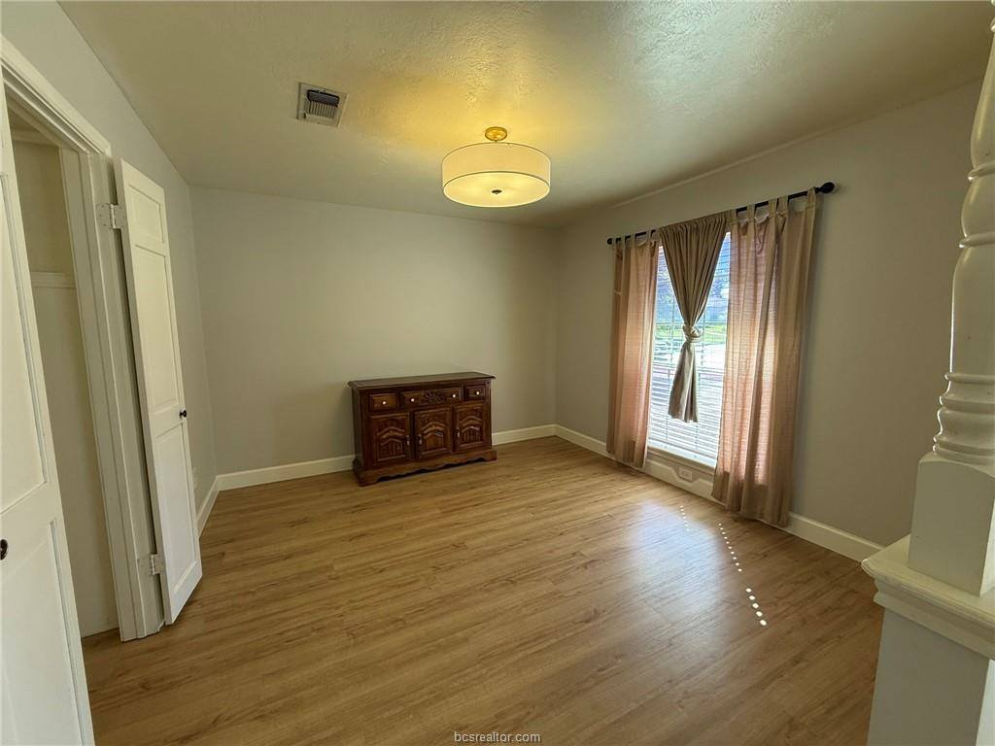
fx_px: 402
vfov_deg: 85.7
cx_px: 498
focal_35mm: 14
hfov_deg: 102.1
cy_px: 373
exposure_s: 1/120
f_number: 2.2
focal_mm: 2.22
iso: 125
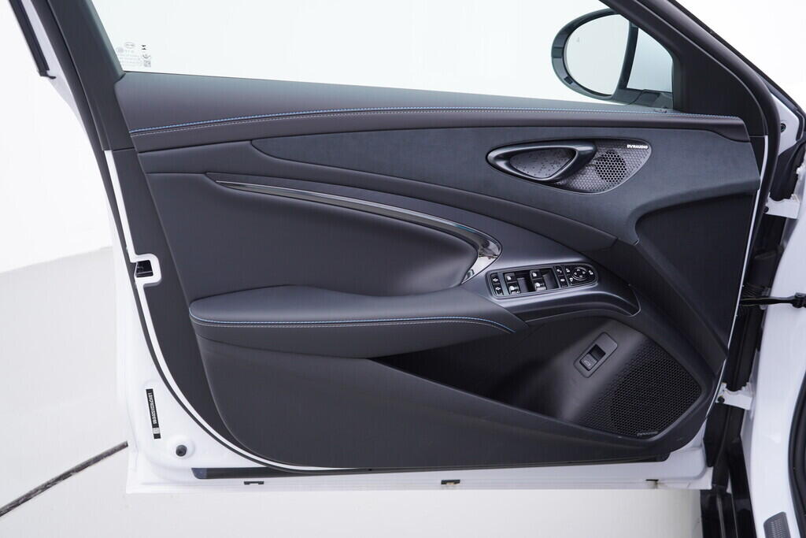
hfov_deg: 53.1
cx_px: 403
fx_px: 806
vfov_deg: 36.9
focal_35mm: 36
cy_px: 269
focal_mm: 24
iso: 125
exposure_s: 1/50
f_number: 3.2
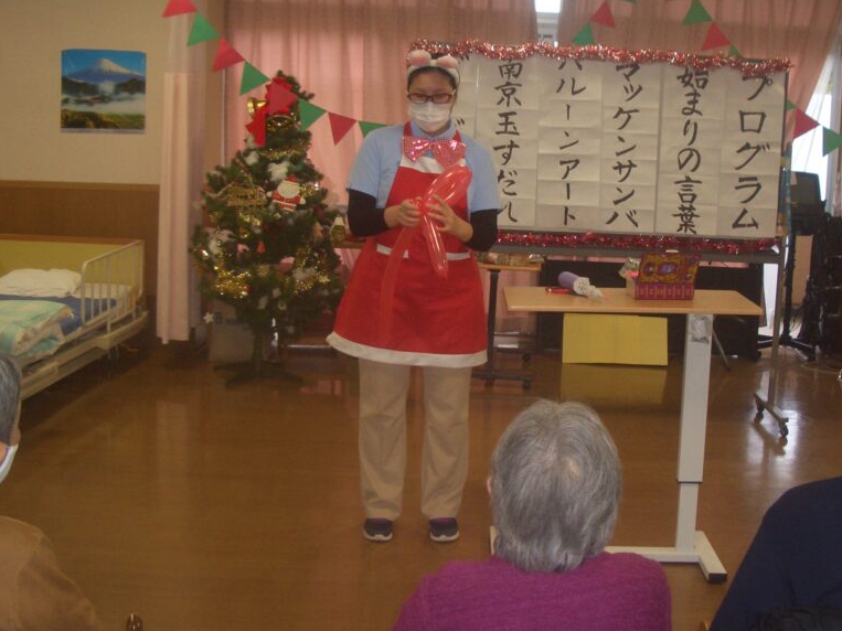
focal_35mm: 47
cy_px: 244
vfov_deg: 30.8
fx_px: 1143
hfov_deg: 40.2
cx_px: 526
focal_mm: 5.8
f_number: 2.6
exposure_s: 1/60
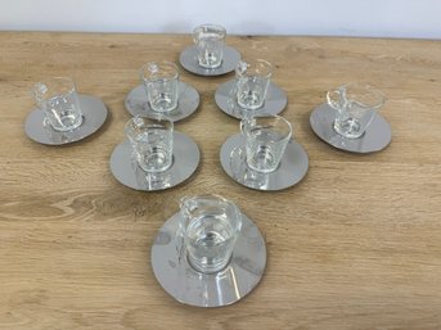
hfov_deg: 71.6
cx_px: 220
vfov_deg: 56.8
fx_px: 306
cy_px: 165
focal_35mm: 24
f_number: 1.78
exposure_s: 1/120
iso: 100
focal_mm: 6.86
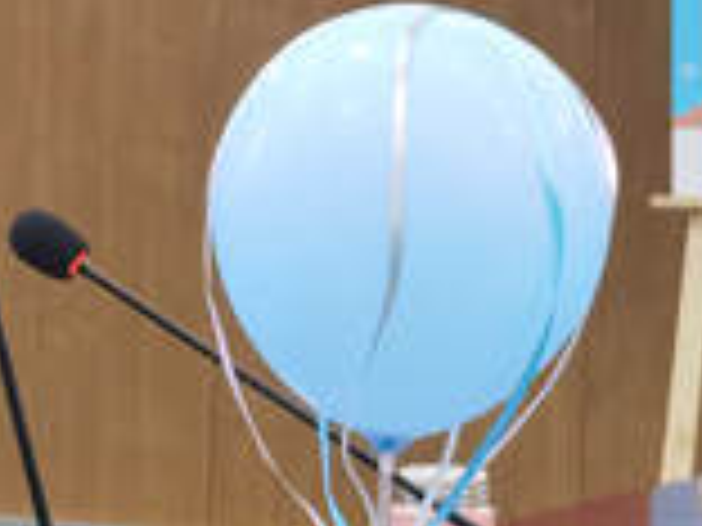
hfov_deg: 5.9
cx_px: -108
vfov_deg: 4.5
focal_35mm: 334
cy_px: 211
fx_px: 6773
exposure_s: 1/50
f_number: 1.9
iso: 125
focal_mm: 6.71
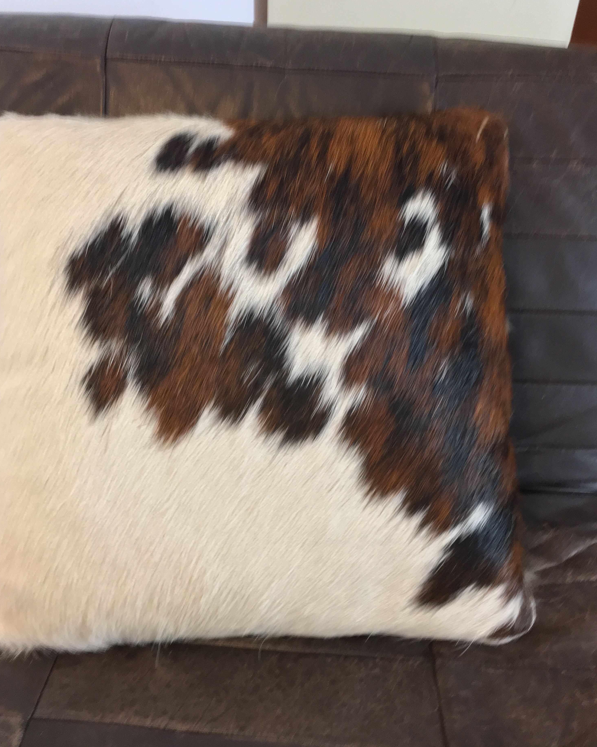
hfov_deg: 47.1
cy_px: 381
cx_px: 294
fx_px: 685
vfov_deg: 57.2
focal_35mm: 31
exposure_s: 1/33
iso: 160
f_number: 2.2
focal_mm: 4.15
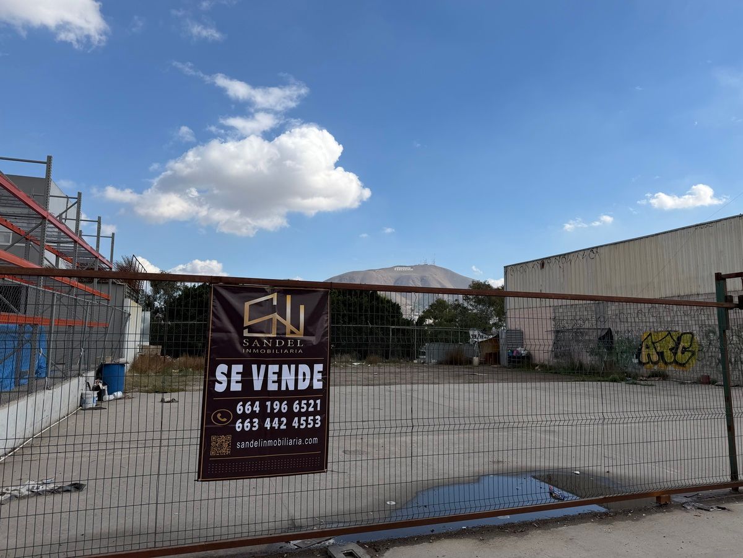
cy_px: 279
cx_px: 372
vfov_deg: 56.8
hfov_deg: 71.6
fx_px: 515
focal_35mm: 24
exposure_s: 1/5319
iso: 80
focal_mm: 6.76
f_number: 1.78
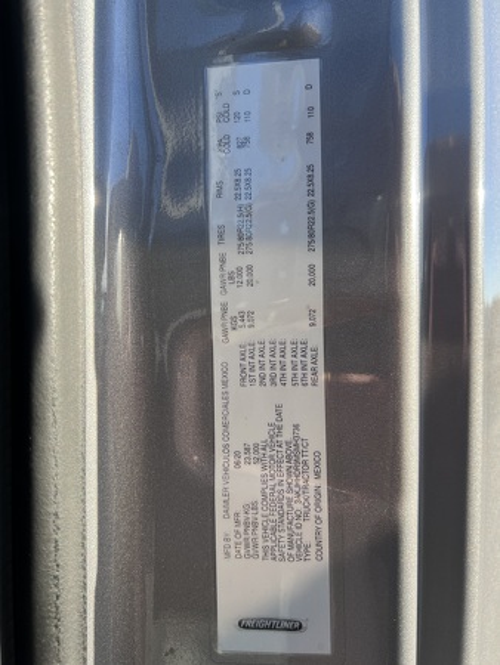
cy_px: 332
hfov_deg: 53.1
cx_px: 250
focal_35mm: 26
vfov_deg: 67.3
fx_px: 500
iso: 50
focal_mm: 5.7
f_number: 1.5
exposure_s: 1/733
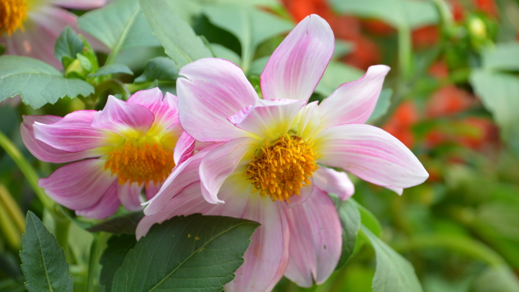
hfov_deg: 9.4
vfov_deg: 5.3
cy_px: 156
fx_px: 3145
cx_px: 259
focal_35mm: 229
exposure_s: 1/500
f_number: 6
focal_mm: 145
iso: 800
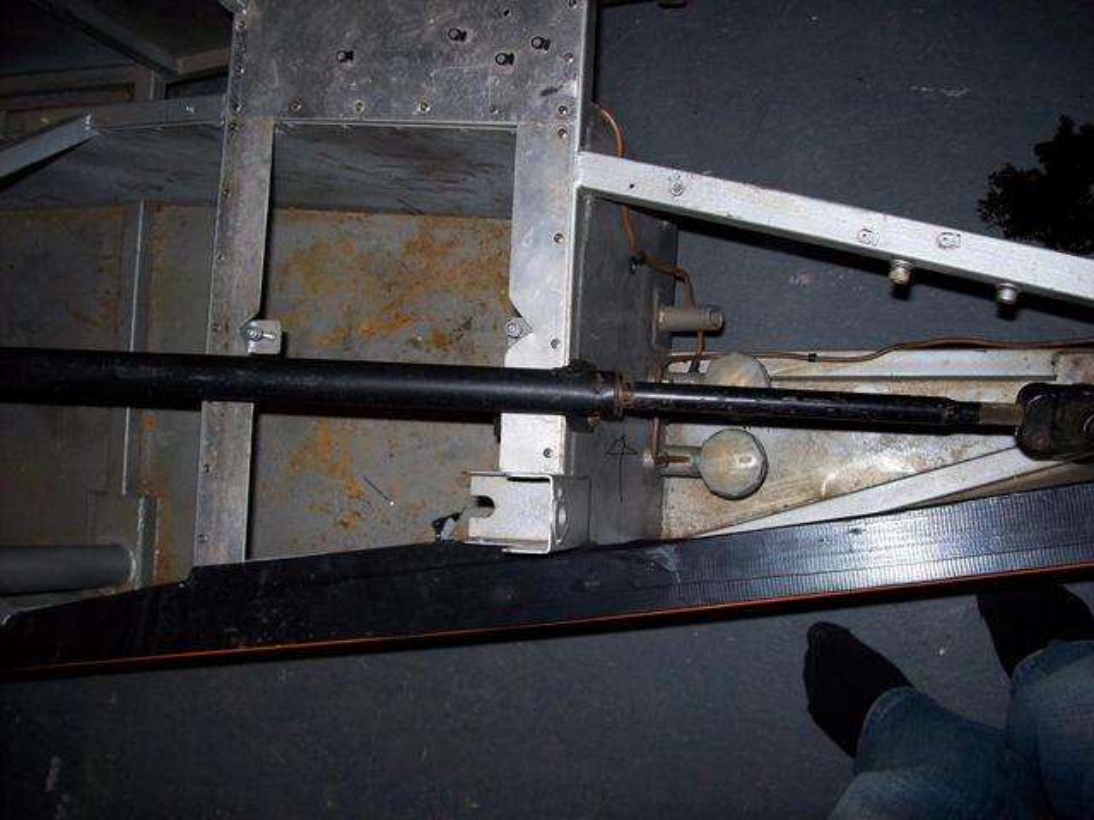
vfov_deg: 39.7
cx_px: 547
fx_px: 1138
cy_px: 410
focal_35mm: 36
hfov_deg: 51.4
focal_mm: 6
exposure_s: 1/64
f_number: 2.7
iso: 80
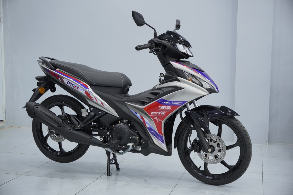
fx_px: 374
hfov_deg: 42.8
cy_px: 98
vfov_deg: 29.3
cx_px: 146
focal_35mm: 46
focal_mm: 30.6
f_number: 4
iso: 500
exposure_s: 1/50
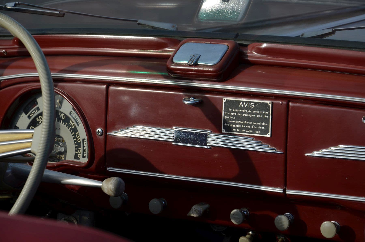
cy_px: 121
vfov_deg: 8.7
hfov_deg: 13.1
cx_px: 182
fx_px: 1593
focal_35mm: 158
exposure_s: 1/250
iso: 100
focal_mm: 105
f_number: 8
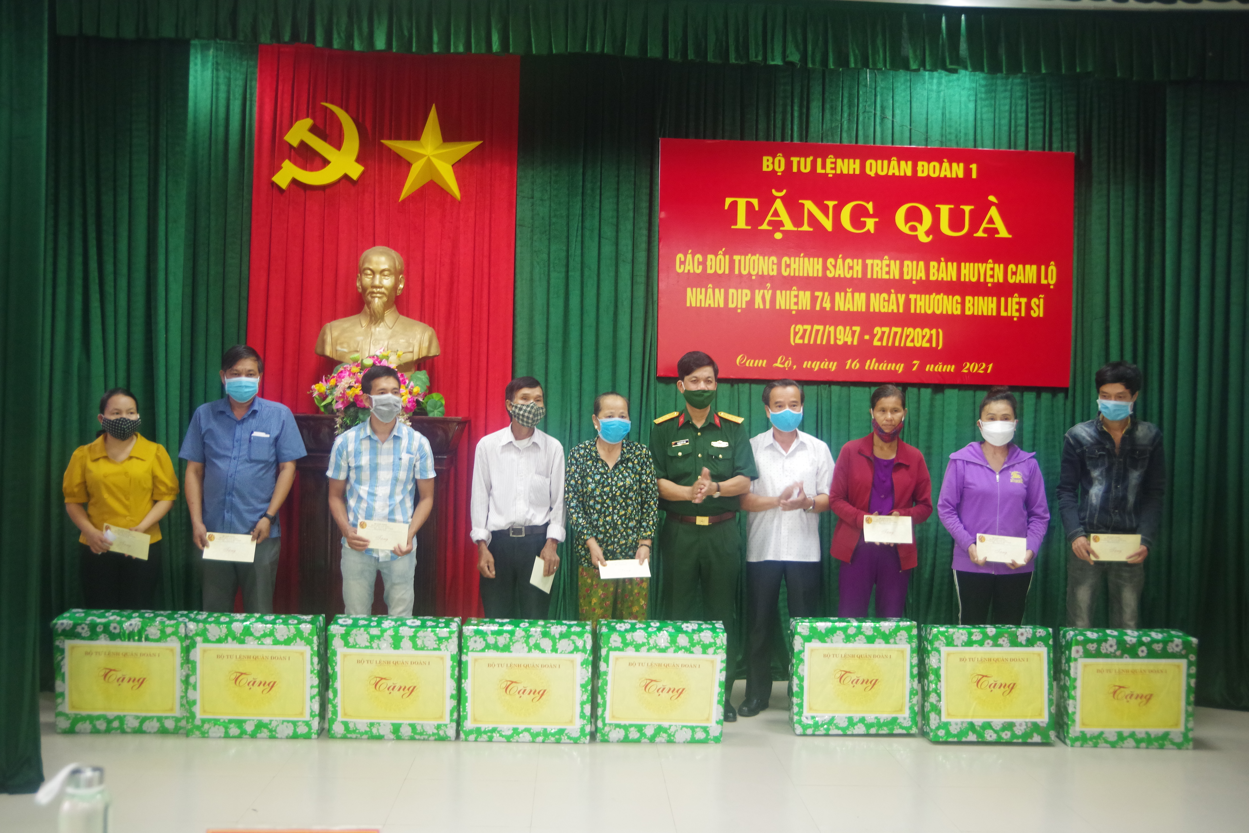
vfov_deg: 36.9
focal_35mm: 36
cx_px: 624
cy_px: 416
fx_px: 1249
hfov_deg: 53.1
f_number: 4
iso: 1600
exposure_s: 1/30
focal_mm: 24
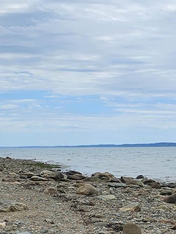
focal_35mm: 81
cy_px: 190
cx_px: 204
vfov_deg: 23.7
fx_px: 549
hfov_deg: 17.5
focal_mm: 6.3
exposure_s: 1/2000
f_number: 1.7
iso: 12
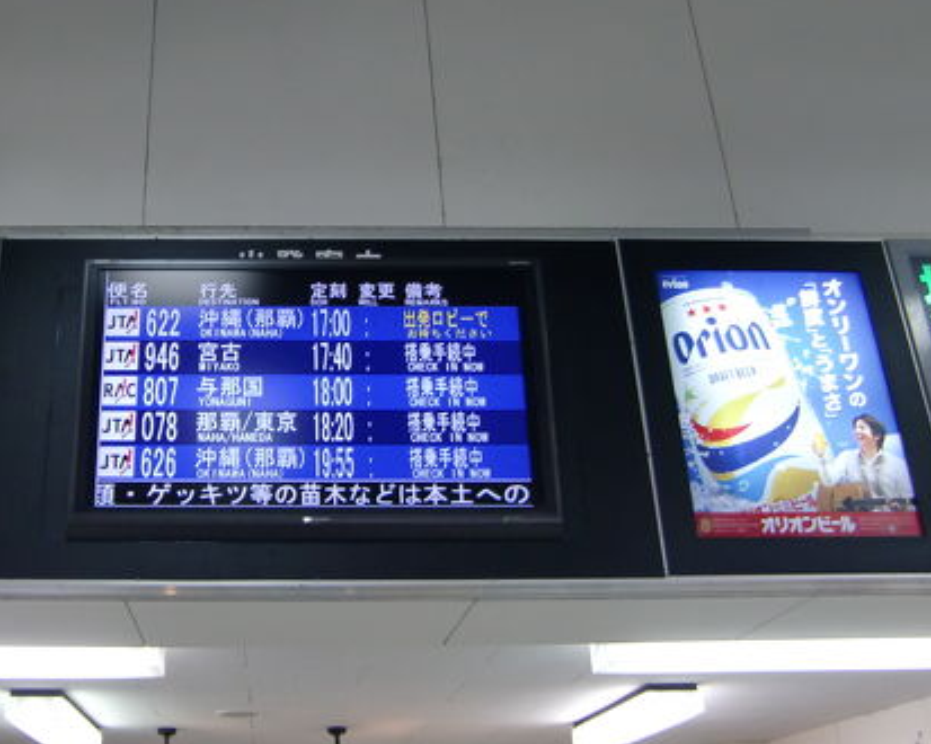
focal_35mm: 43
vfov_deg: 34.8
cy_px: 339
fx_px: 1184
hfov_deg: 41.9
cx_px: 259
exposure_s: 1/60
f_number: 2.6
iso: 250
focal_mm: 4.9
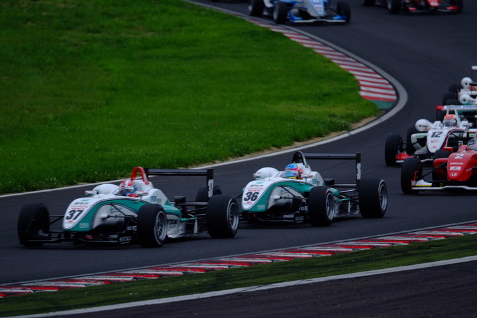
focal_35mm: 450
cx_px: 238
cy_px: 159
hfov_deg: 4.6
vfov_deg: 3.1
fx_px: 5962
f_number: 4
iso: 100
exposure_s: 1/500
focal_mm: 300
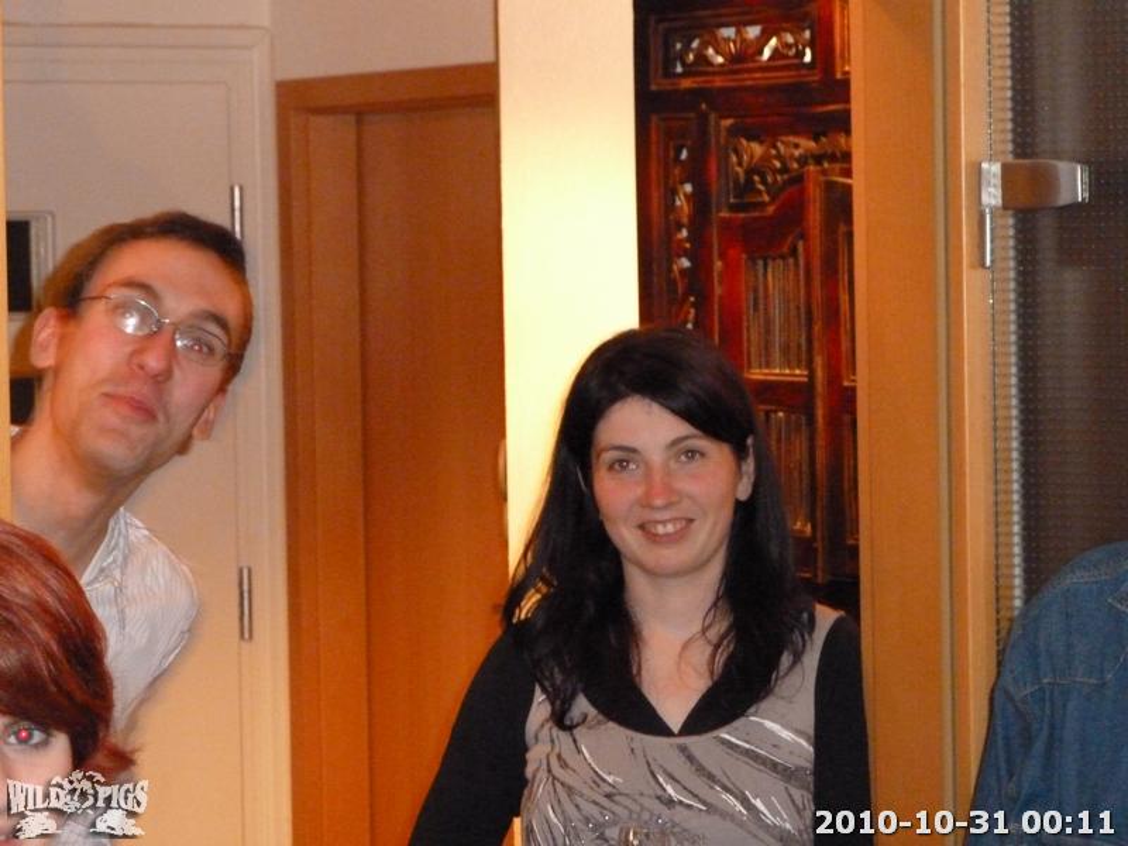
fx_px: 3878
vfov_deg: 12.5
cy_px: 423
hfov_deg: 16.6
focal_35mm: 119
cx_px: 564
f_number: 4.4
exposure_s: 1/10
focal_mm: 19.5
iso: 1000
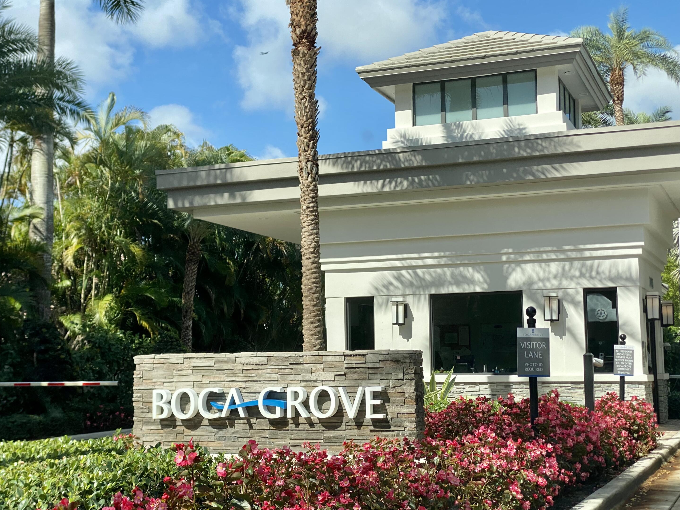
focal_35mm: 54
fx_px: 1061
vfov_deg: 27.0
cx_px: 328
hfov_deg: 35.5
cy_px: 256
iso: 20
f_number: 2
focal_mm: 6
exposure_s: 1/1089
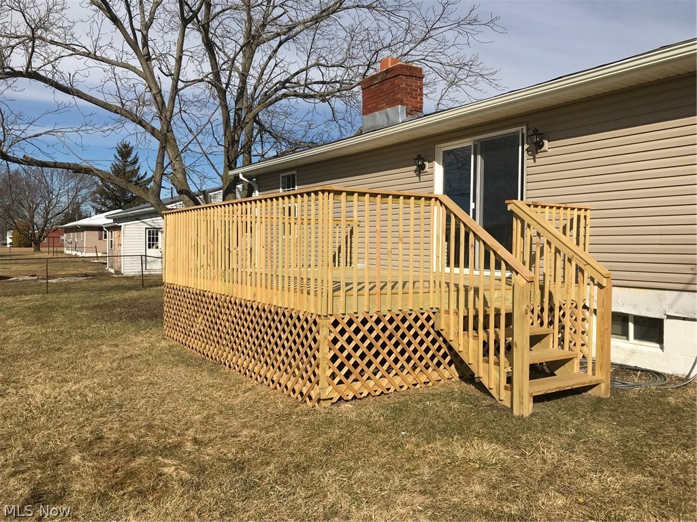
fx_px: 564
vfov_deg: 49.7
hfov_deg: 63.4
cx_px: 348
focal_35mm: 28
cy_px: 261
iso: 20
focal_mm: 3.99
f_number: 1.8
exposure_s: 1/4000
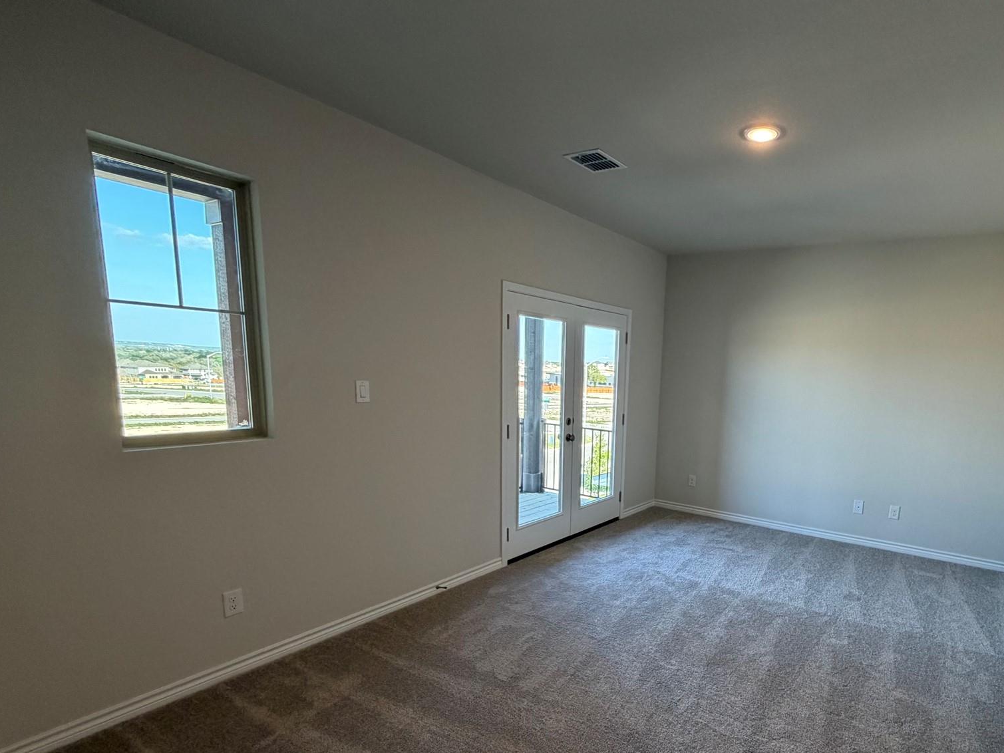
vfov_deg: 67.8
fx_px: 551
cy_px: 463
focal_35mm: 19
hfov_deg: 82.7
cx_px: 641
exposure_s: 1/120
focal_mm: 2.22
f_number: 2.2
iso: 160
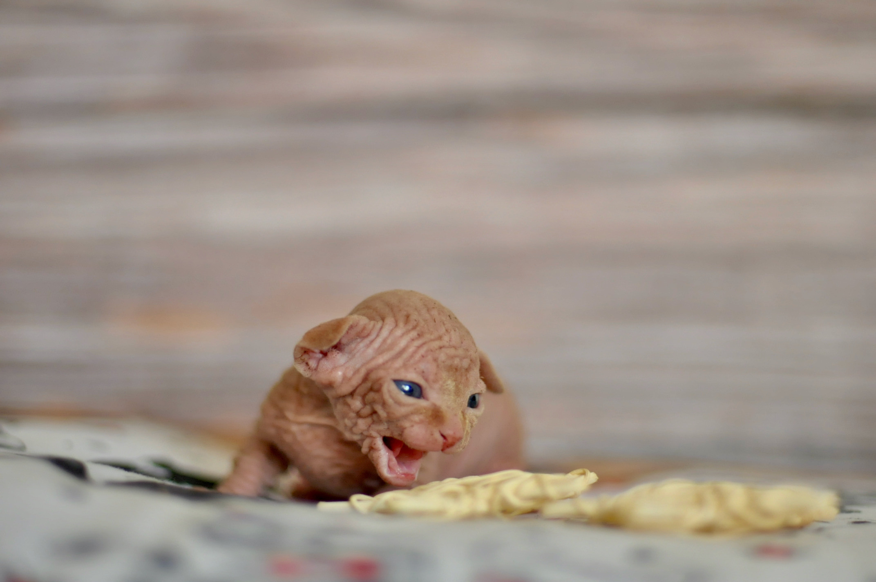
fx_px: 1823
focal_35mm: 75
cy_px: 291
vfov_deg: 18.1
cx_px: 438
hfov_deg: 27.0
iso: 800
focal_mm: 50
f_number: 1.4
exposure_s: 1/1250
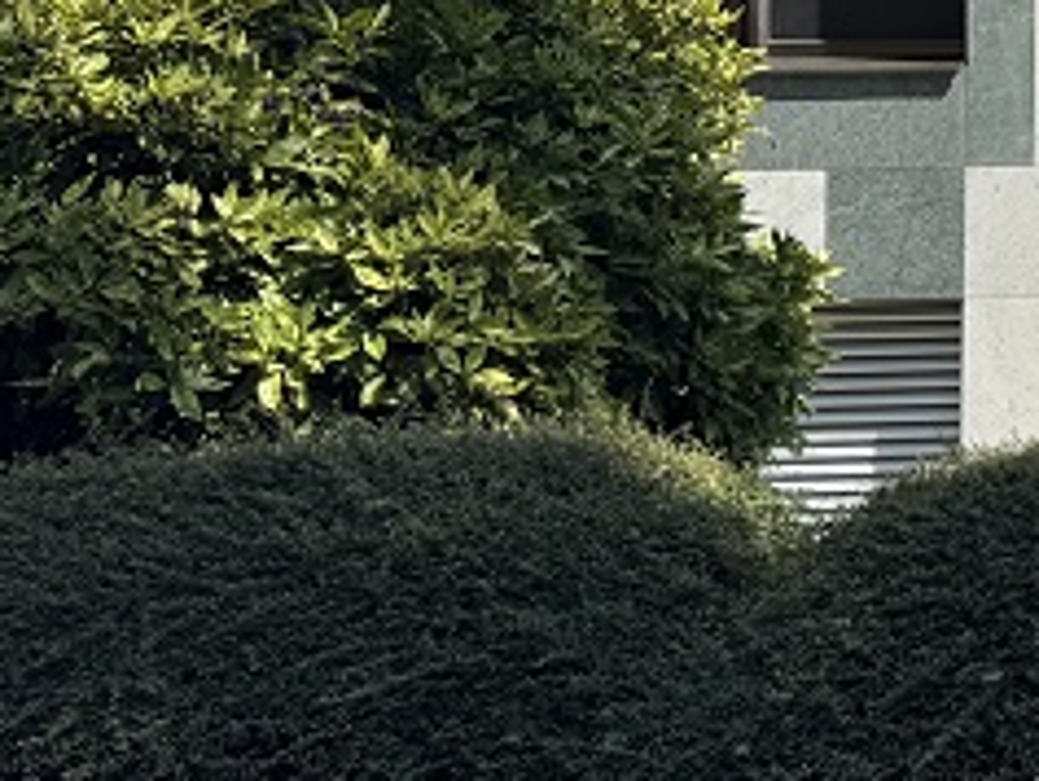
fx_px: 2432
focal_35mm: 81
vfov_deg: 17.6
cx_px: 1727
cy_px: -70
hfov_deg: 19.6
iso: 80
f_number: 1.78
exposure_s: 1/2833
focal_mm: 6.76
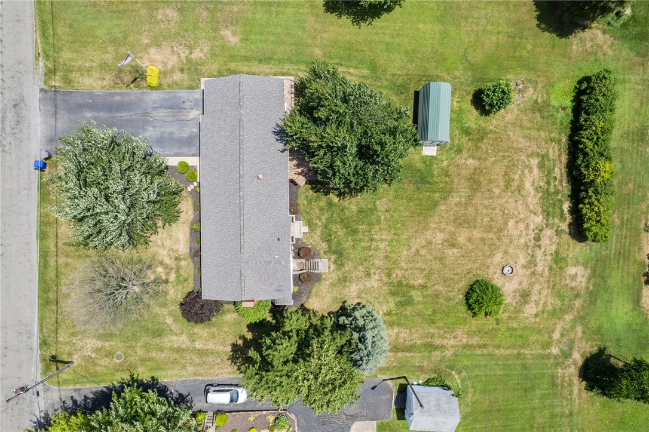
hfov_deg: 78.6
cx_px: 324
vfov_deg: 57.2
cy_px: 216
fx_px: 396
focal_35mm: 22
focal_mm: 8.38
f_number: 2.8
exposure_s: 1/1600
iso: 110
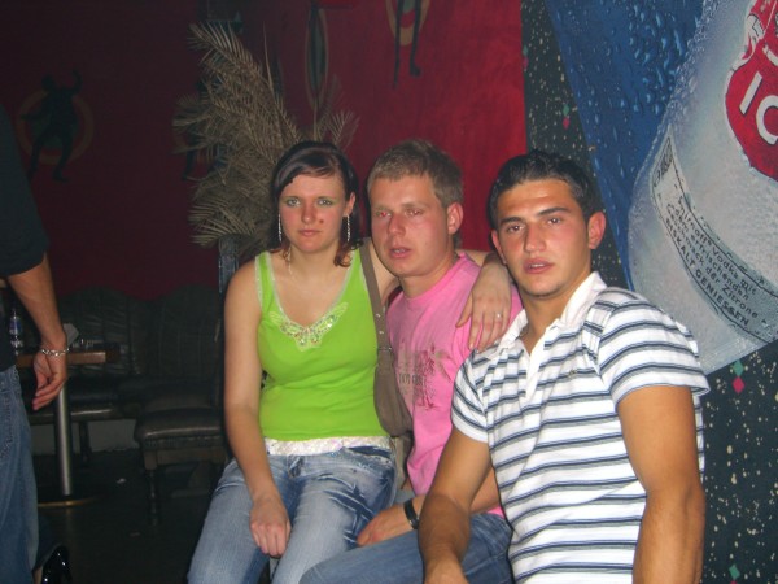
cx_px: 389
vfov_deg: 37.7
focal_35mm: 38
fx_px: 854
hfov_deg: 49.0
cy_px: 292
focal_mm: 7.9
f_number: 2.8
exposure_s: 1/60
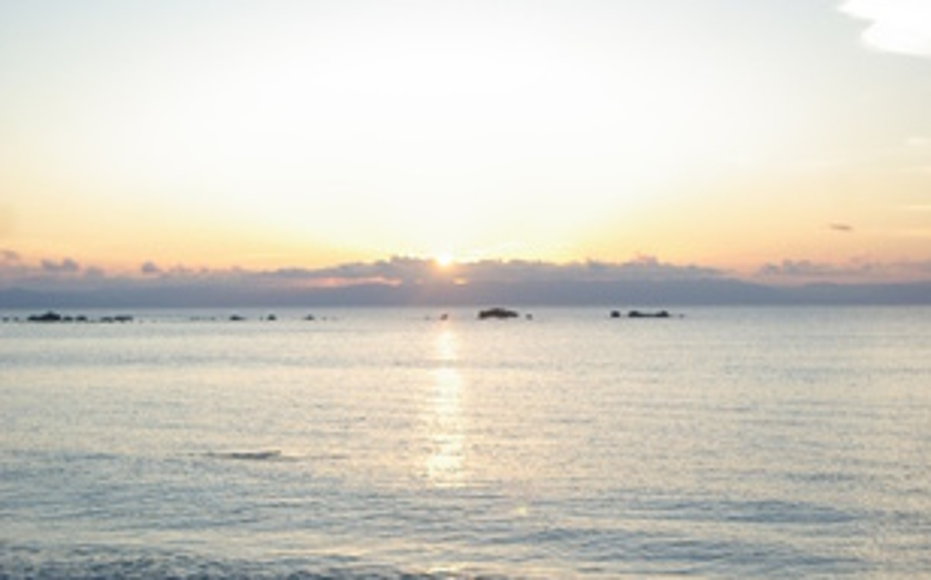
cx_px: 475
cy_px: 387
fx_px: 1572
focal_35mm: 62
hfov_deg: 33.0
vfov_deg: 20.8
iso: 100
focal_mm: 26
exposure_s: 1/45
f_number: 4
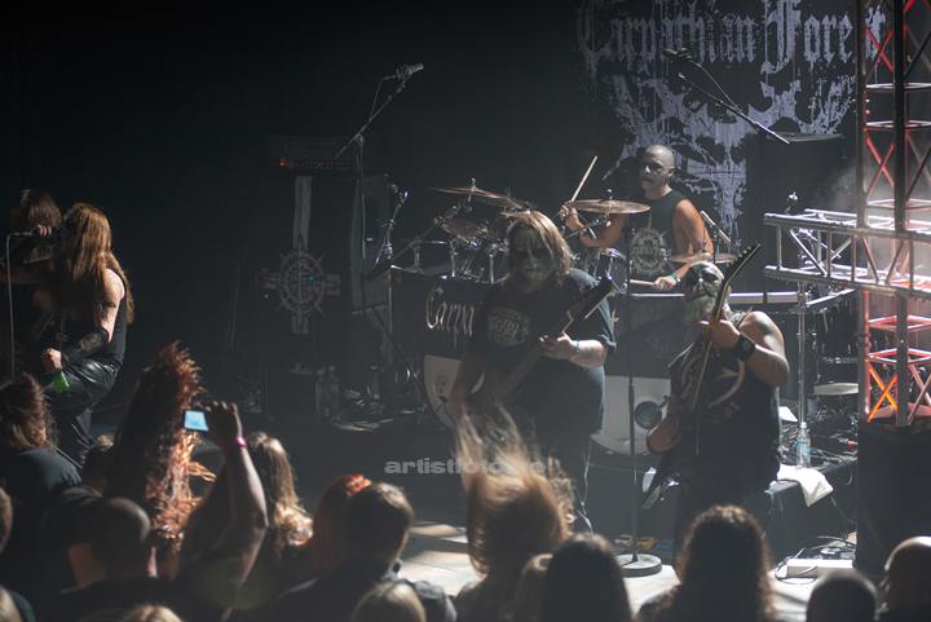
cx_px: 466
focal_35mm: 80
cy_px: 311
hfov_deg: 25.3
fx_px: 2070
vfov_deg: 17.1
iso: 4000
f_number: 3.2
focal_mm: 80
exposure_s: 1/640
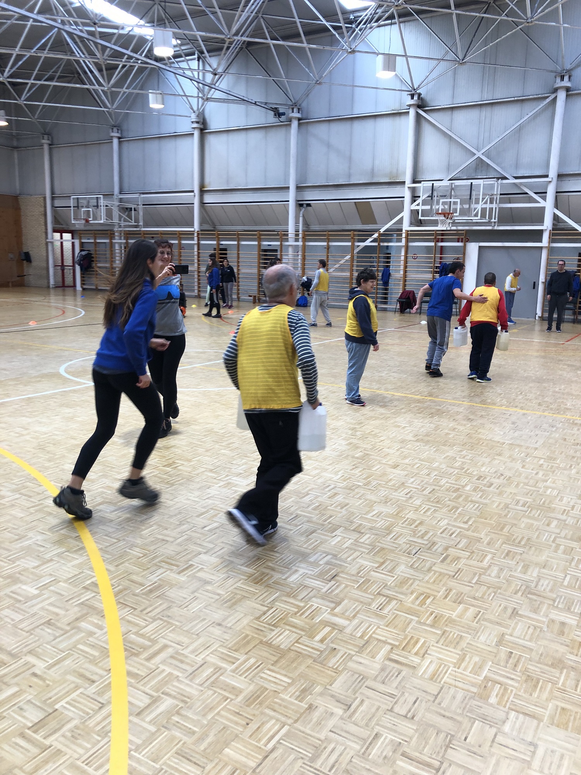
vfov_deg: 63.4
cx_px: 290
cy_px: 388
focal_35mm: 28
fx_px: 627
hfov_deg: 49.7
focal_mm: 3.99
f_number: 1.8
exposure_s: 1/100
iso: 50
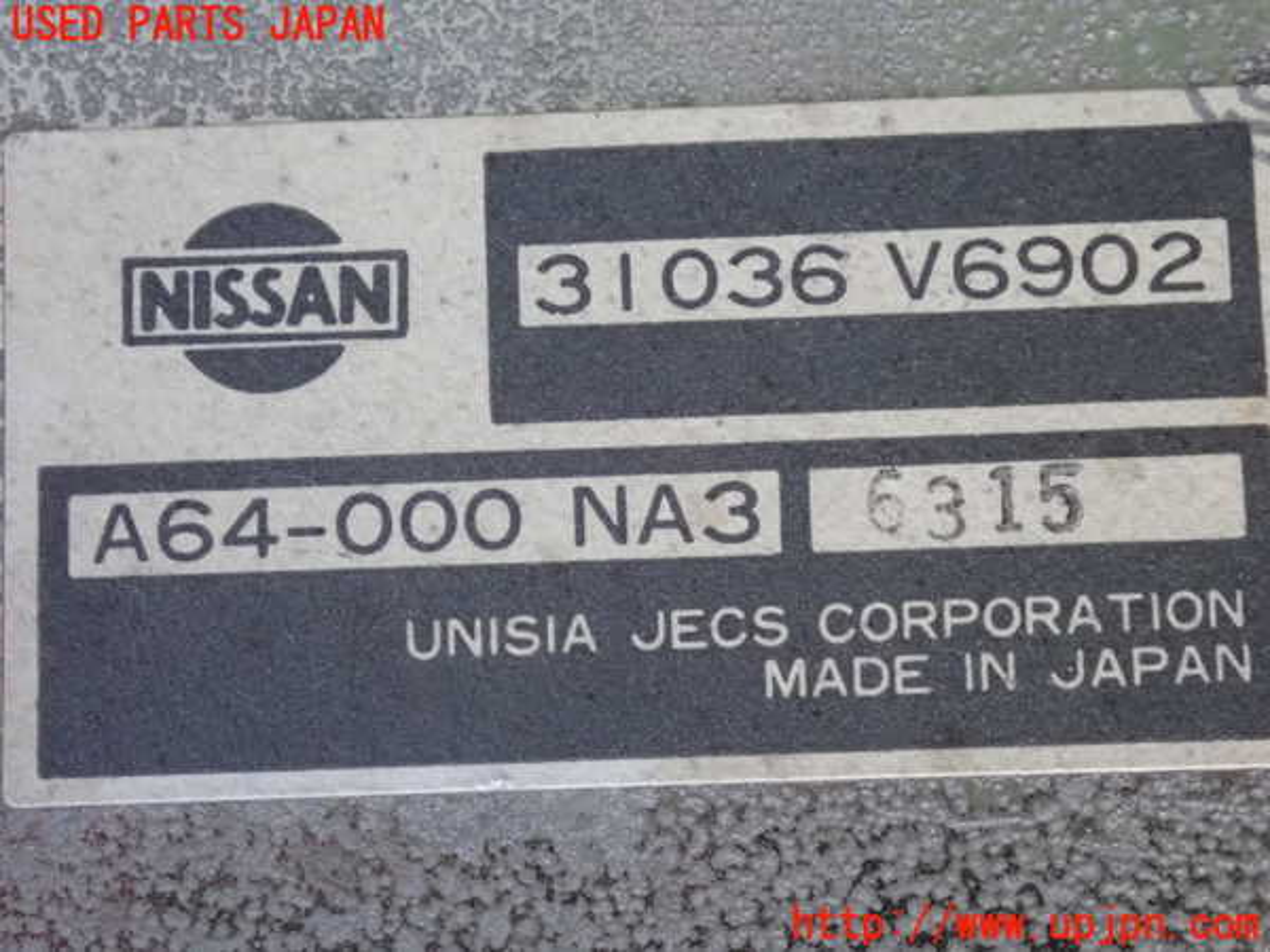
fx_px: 3669
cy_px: 476
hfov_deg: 19.6
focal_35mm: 100
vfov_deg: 14.8
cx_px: 635
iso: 1600
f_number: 4.9
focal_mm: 18
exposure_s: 1/60
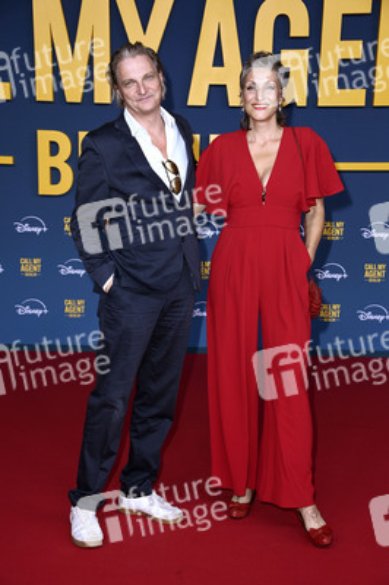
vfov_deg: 34.5
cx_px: 194
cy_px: 292
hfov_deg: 23.3
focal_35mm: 58
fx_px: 942
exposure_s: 1/200
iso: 800
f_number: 5.6
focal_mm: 58
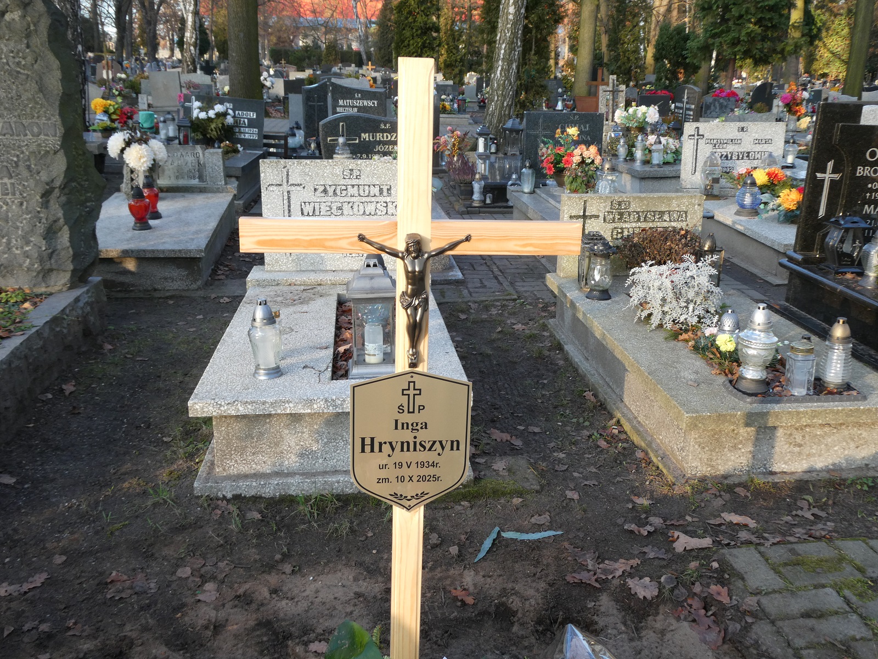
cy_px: 330
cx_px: 439
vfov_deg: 42.9
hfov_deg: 55.4
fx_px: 837
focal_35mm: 33
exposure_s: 1/80
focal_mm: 5.8
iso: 100
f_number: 3.6
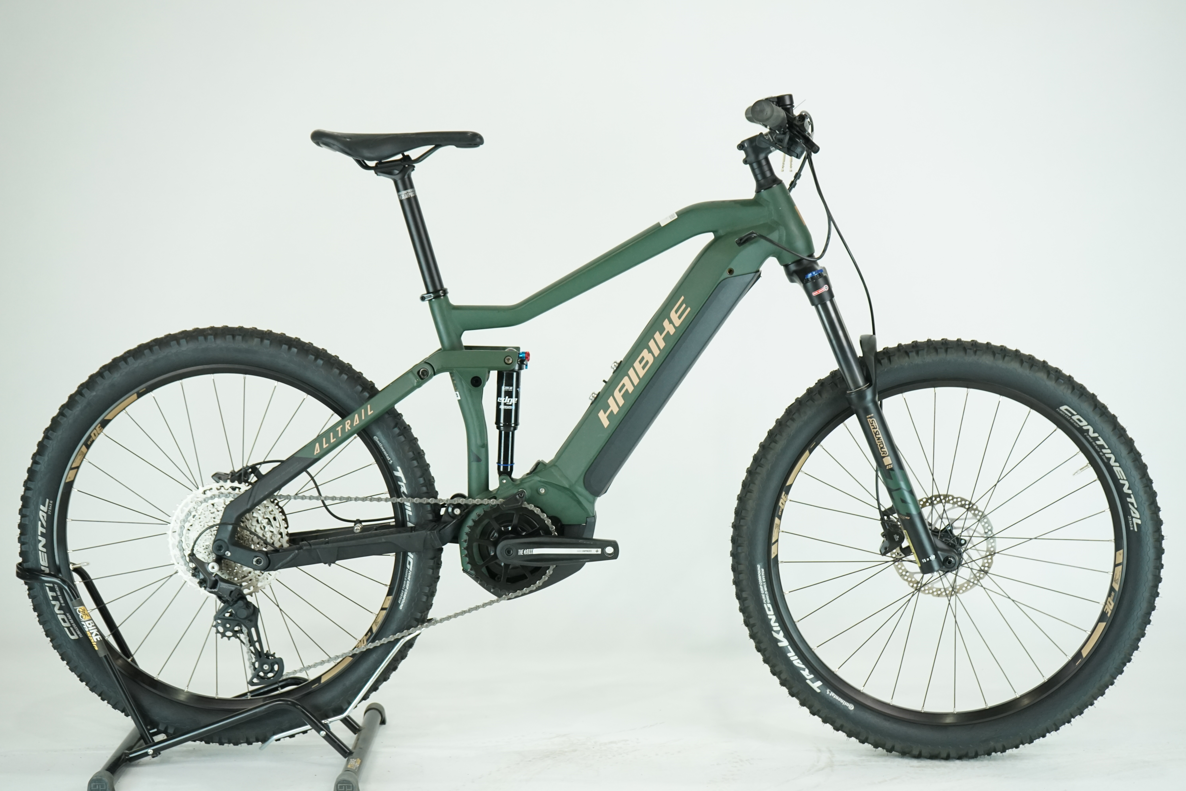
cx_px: 593
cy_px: 396
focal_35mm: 58
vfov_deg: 23.4
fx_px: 1911
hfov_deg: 34.5
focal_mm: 58
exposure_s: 1/200
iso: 1600
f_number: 6.3
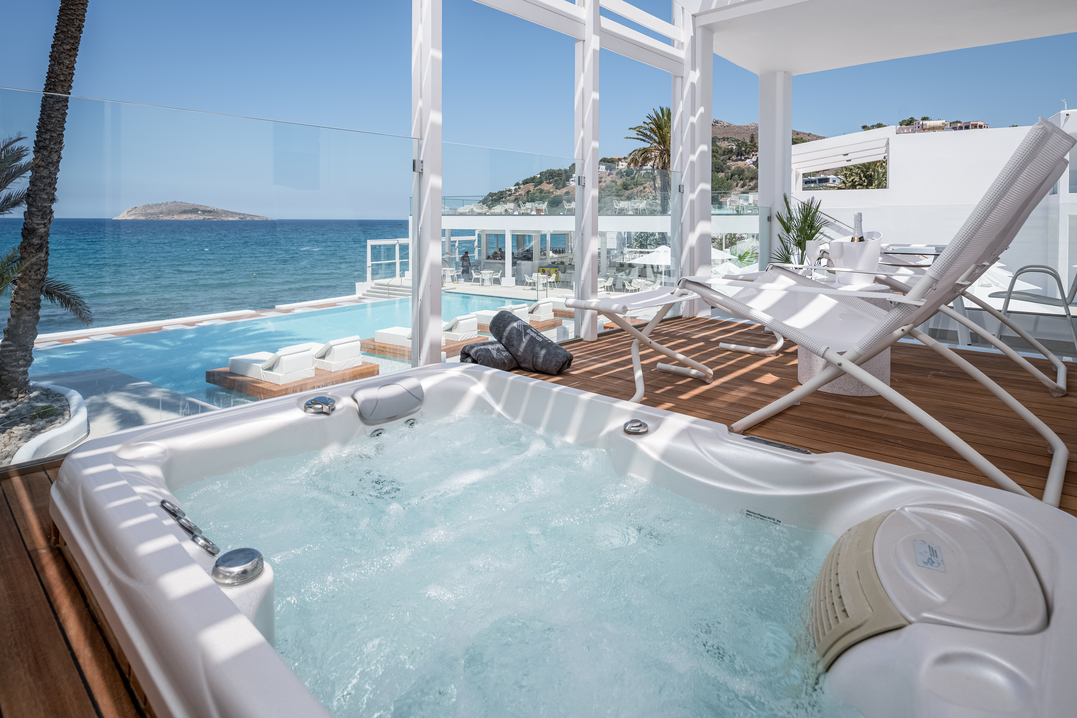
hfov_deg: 86.9
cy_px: 359
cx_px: 538
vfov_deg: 64.6
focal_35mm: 19
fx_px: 568
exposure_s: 1/250
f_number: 8
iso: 100
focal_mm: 19
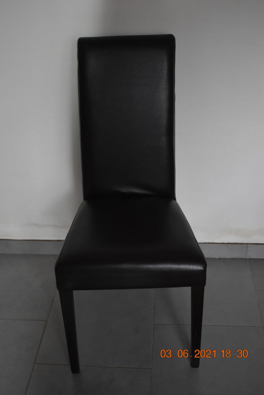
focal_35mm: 42
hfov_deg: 31.9
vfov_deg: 46.4
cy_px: 198
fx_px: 462
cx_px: 132
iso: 1600
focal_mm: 28
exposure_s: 1/80
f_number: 4.2
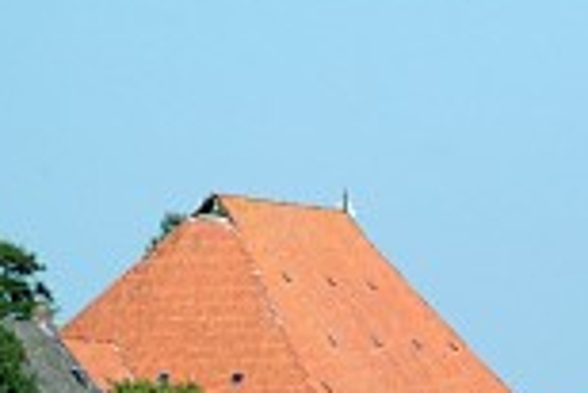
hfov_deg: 6.7
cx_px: 809
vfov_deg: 4.5
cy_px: 395
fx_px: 5003
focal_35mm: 306
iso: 400
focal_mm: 70
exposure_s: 1/2000
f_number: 4.8
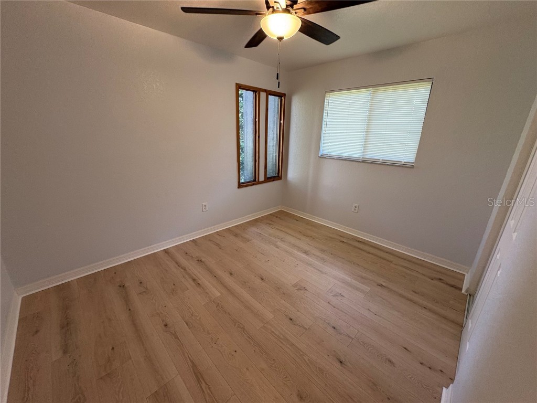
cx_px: 268
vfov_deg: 85.7
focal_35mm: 14
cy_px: 202
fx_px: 217
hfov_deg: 102.1
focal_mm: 2.22
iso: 160
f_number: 2.2
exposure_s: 1/60
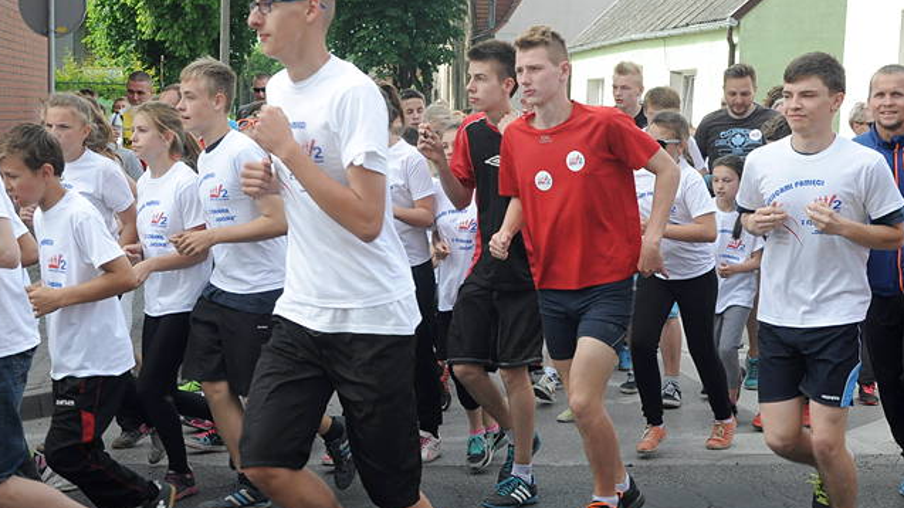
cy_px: 260
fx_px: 1606
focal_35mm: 67
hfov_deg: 31.4
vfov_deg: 18.0
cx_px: 376
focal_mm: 32
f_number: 10
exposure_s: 1/400
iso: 800
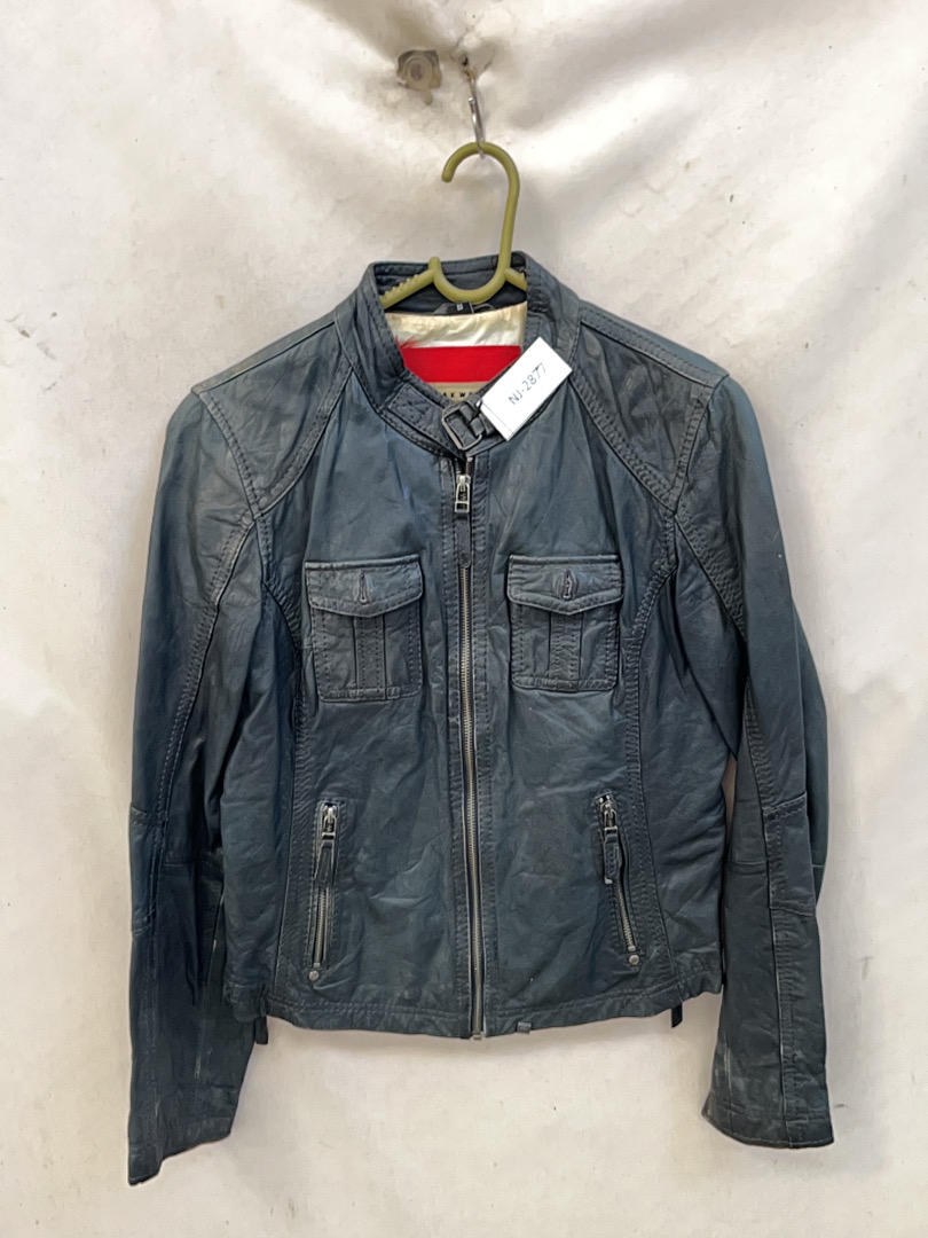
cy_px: 619
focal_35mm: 27
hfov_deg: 51.4
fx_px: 965
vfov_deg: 65.3
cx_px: 464
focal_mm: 5.1
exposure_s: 1/60
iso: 64
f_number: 1.6
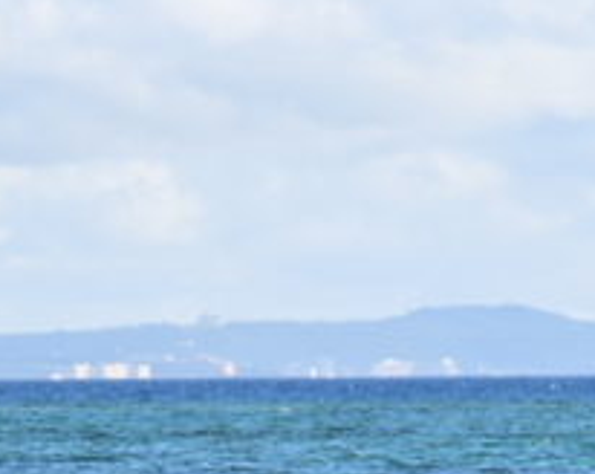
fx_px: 9860
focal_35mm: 561
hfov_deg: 3.5
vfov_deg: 2.7
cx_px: 254
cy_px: 632
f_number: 4
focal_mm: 120
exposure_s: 1/640
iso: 100
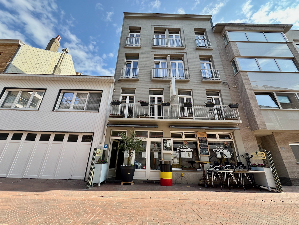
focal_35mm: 14
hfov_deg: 102.1
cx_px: 150
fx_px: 121
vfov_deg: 85.7
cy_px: 112
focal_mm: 2.22
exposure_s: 1/294
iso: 40
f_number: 2.2
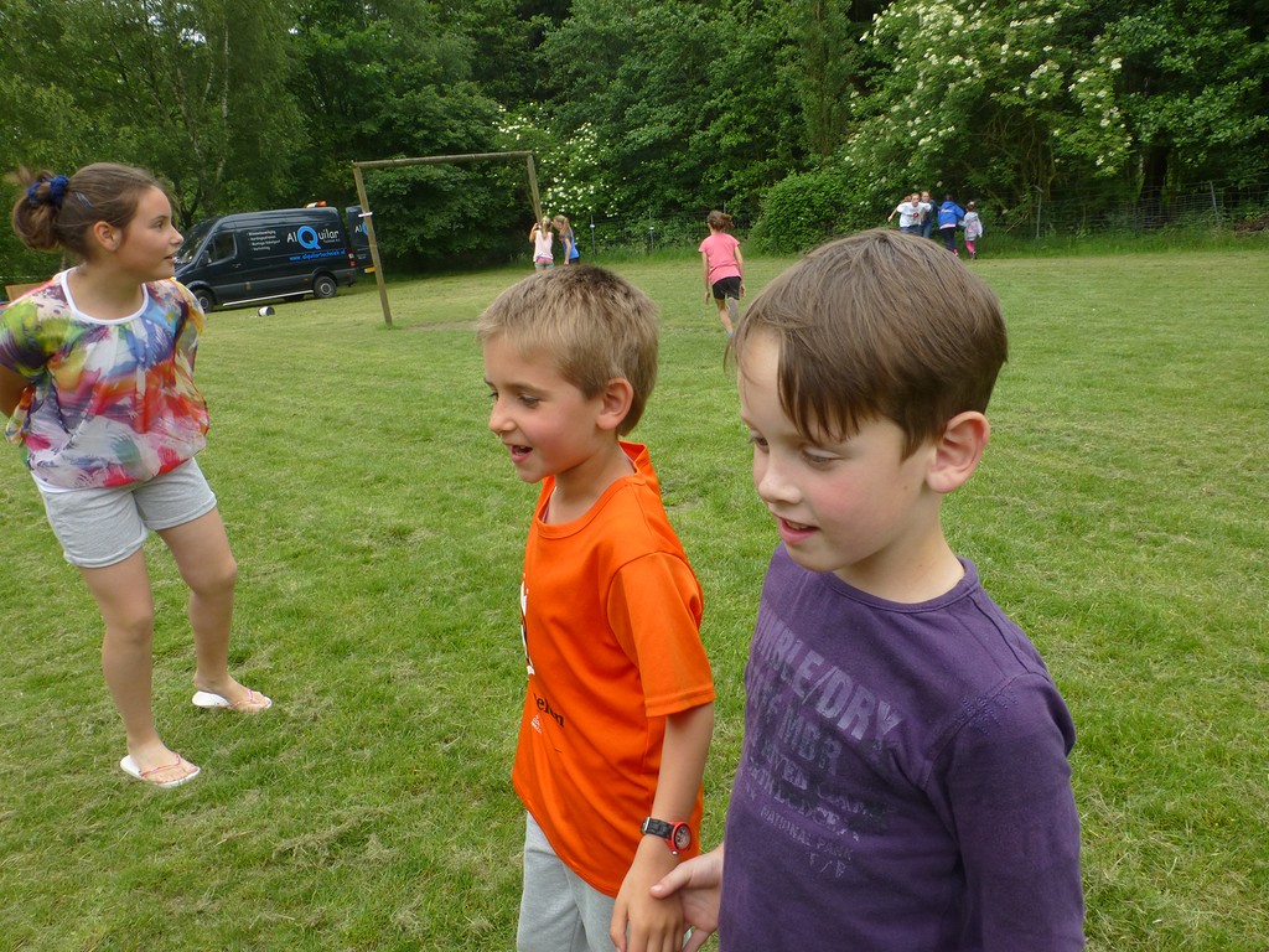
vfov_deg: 56.8
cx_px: 634
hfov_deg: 71.6
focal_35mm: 24
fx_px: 880
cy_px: 476
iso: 100
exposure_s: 1/320
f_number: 4
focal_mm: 4.3
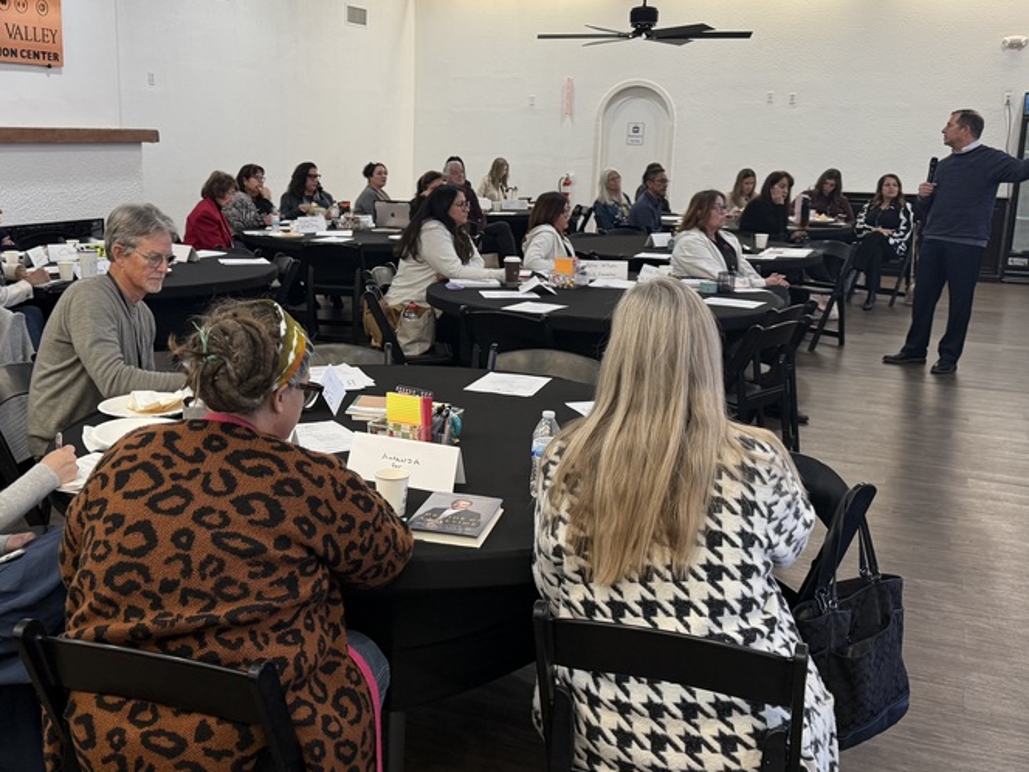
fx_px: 1100
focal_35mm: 37
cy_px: 367
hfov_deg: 49.8
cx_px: 414
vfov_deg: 38.7
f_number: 1.78
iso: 200
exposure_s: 1/60
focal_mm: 6.76
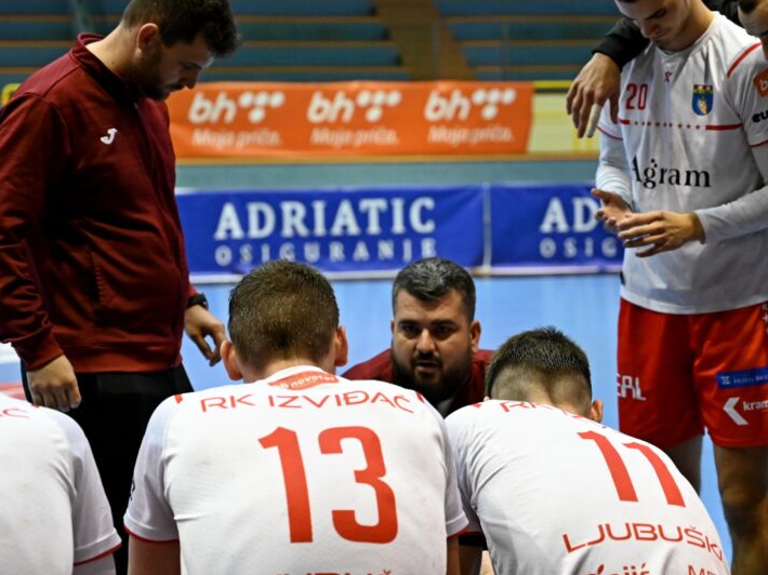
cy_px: 296
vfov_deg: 15.2
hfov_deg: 20.2
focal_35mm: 97
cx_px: 397
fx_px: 2151
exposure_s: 1/320
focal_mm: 70
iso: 4000
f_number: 4
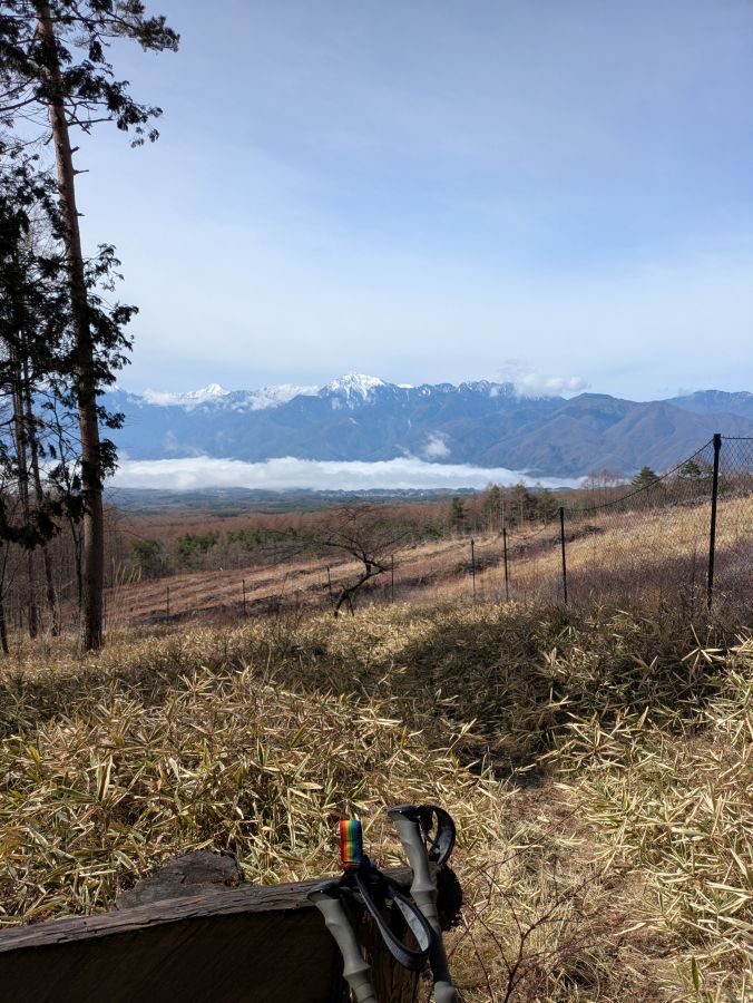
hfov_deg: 54.9
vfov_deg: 69.4
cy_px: 502
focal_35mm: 25
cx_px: 376
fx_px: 724
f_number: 1.89
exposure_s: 1/2028
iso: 56
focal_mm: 5.43
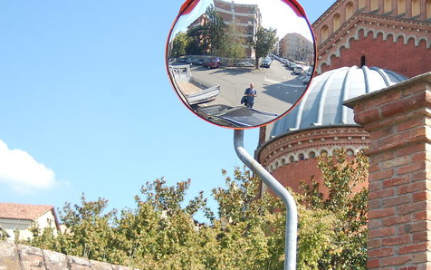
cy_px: 102
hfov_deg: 34.0
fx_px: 701
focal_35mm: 60
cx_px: 267
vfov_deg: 21.7
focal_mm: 31
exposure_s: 1/750
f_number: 3.8
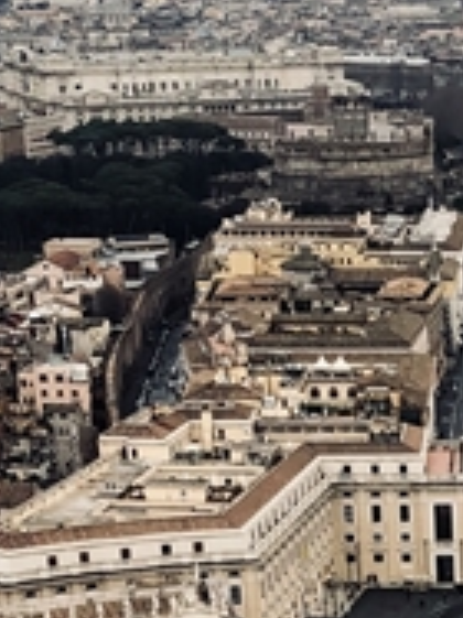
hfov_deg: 10.4
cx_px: 605
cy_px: 1016
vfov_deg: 13.1
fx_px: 2500
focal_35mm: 140
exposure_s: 1/120
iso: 50
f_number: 1.8
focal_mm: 3.99
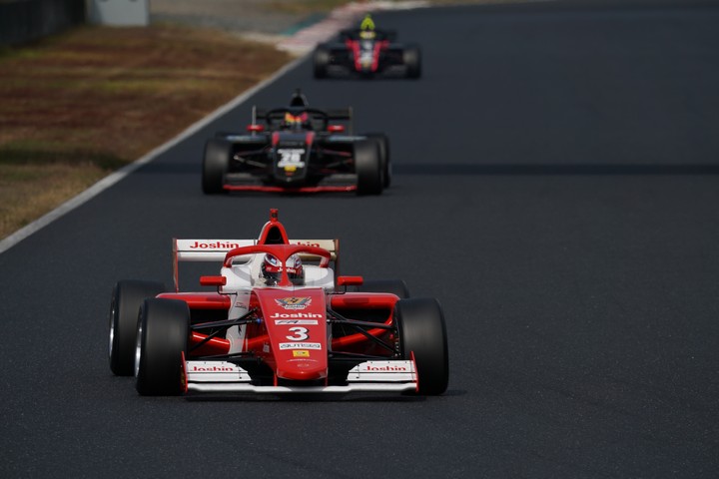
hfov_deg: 3.4
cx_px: 360
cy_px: 240
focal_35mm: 600
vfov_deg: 2.3
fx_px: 11982
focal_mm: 600
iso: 100
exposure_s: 1/400
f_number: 10
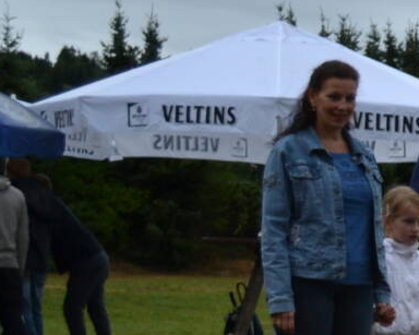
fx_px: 2095
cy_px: 382
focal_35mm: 169
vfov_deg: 9.0
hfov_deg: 10.0
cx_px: 1006
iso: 400
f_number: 4
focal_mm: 24
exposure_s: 1/60
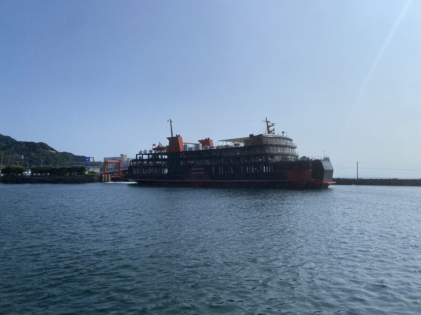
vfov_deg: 53.1
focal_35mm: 26
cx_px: 210
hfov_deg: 67.3
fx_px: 316
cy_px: 158
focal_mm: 4.25
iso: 32
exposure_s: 1/8850
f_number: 1.8
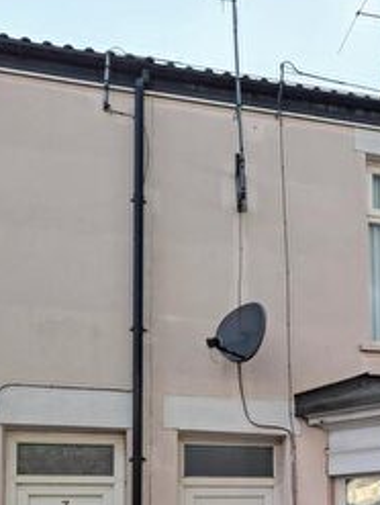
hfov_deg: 27.5
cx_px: 350
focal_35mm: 51
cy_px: 473
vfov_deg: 34.9
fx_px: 745
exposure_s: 1/609
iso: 50
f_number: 1.85
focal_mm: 6.81
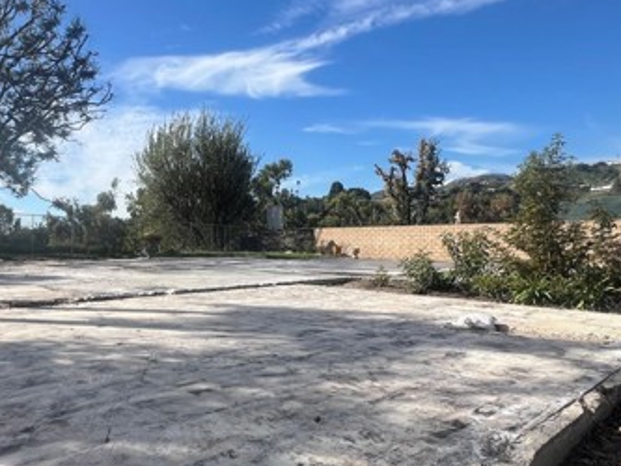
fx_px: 449
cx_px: 220
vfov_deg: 54.8
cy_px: 252
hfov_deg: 67.9
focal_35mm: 25
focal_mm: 1.57
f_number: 1.8
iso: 32
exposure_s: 1/1845
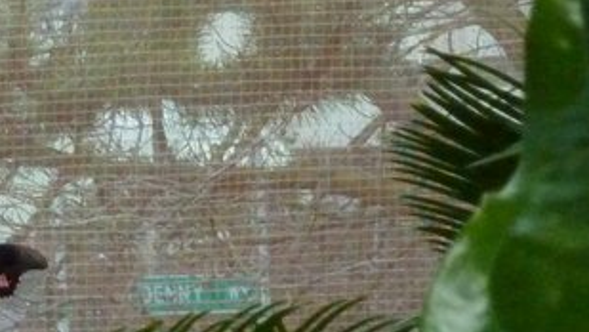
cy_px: 265
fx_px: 4765
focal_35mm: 305
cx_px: -65
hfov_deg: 7.0
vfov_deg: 4.0
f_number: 4.3
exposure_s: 1/50
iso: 800
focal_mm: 14.7
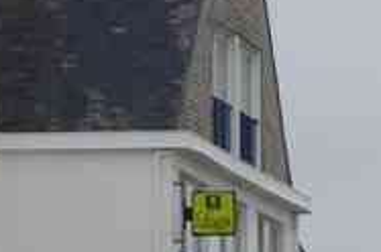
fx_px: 7860
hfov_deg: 2.8
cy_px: 370
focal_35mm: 744
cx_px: 563
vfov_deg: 1.8
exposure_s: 1/125
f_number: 8
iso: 400
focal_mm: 92.5
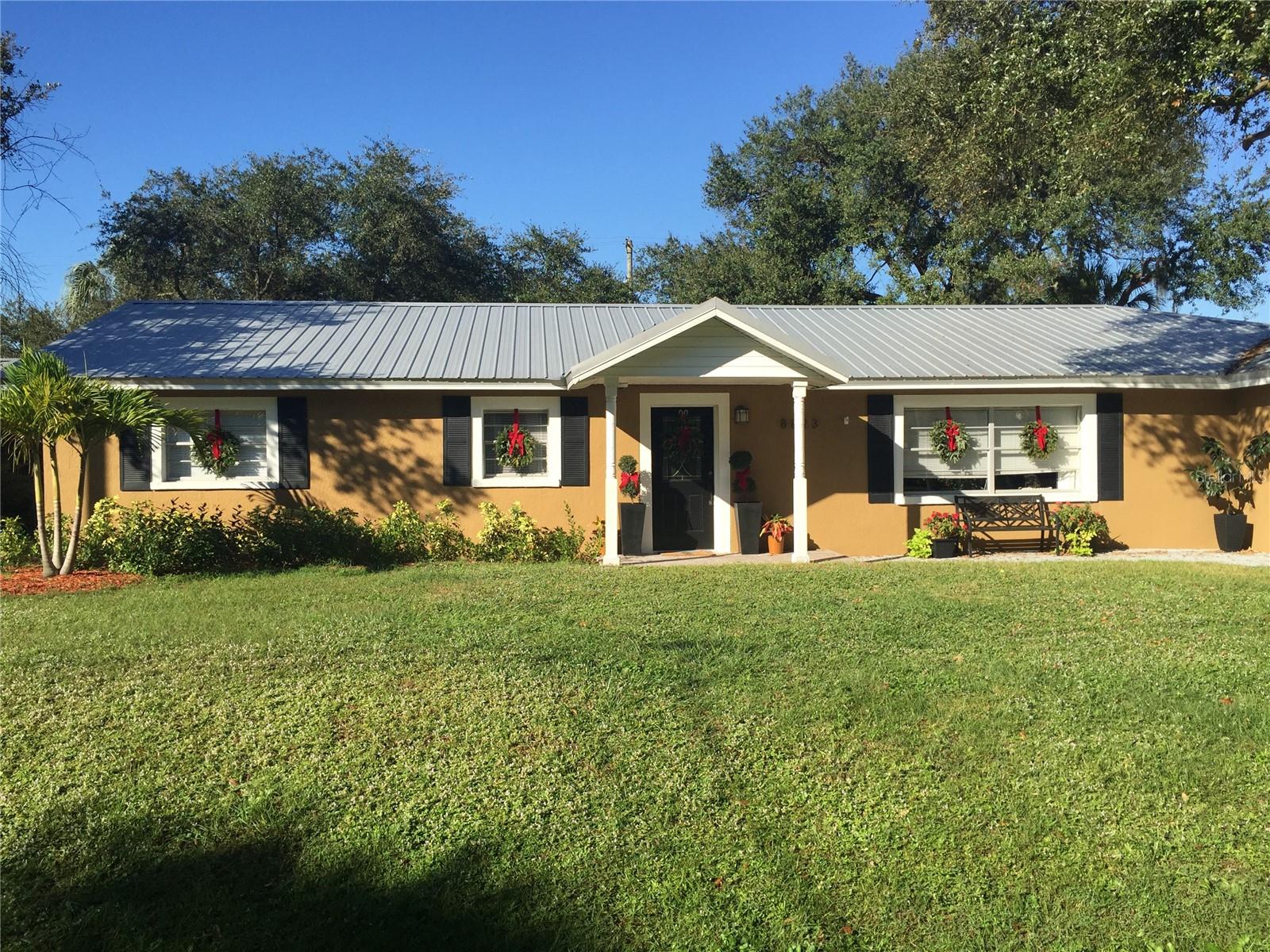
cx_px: 635
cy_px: 476
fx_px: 1064
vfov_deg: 48.2
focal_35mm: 29
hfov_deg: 61.7
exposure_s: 1/1582
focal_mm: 4.15
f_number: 2.2
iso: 32
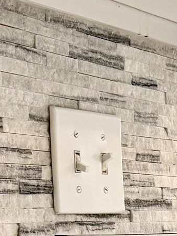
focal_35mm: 123
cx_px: 336
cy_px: 330
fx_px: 839
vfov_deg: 15.1
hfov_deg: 11.1
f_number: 1.78
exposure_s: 1/171
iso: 80
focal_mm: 6.76
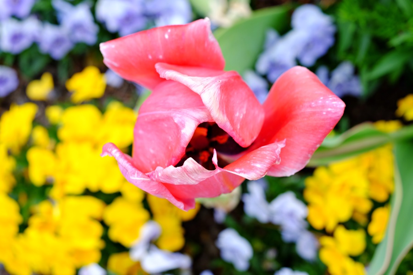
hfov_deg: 37.5
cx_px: 206
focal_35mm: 53
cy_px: 138
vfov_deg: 25.5
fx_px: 608
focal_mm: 35
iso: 250
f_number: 5.6
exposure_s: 1/60
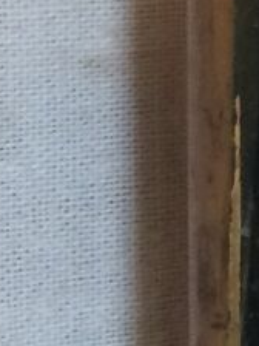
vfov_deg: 9.3
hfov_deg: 6.6
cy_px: -74
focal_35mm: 211
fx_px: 2105
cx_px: 698
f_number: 2.2
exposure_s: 1/33
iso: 50
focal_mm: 4.15
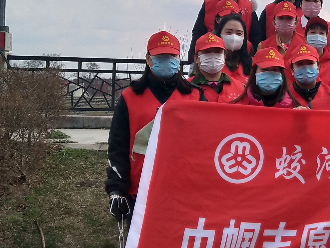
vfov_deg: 17.1
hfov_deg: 22.0
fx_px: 820
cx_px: 323
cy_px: 80
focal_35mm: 86
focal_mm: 3.95
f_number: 1.8
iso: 52
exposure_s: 1/4171
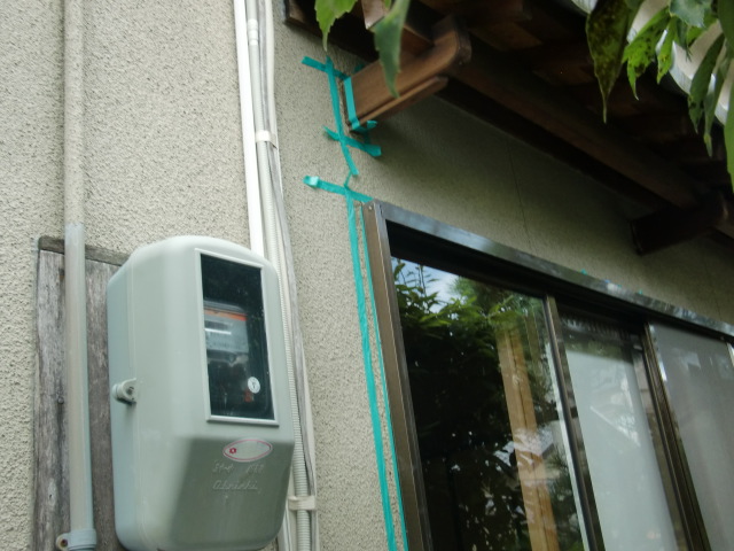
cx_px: 367
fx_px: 806
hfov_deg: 49.0
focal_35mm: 38
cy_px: 276
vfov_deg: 37.7
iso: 64
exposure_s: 1/80
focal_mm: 6.66
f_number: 3.9
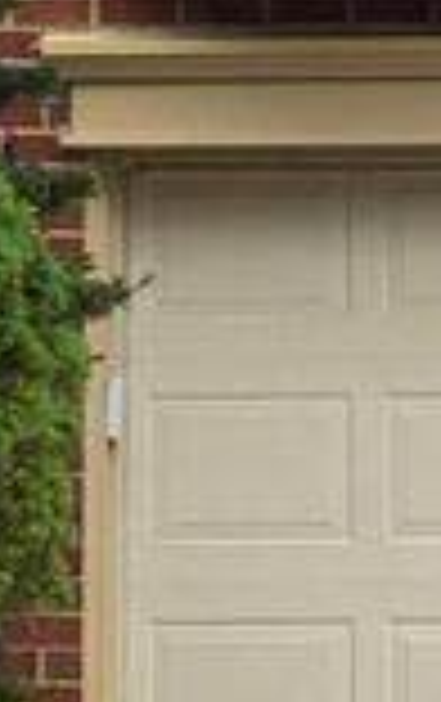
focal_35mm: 381
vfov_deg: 5.3
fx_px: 7300
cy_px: -1004
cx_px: 292
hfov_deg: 3.5
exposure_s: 1/1497
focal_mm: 6
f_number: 2
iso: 20
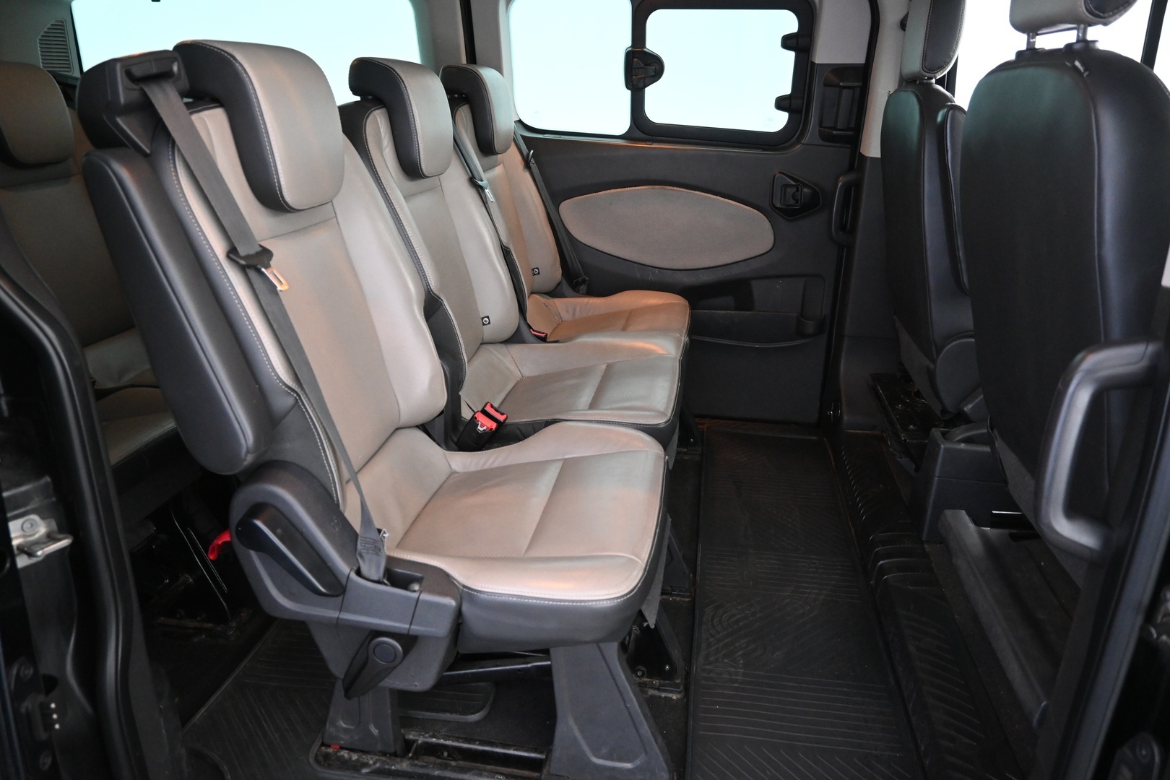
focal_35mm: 24
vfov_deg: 53.1
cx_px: 585
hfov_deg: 73.7
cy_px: 390
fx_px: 780
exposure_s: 1/25
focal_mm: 16
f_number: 3.5
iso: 2500
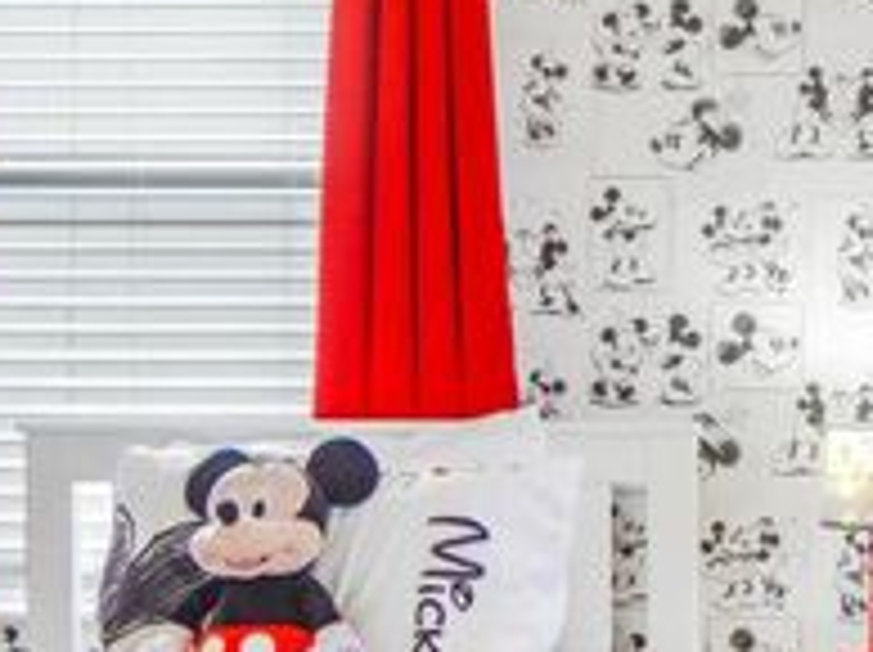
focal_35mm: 63
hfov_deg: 28.8
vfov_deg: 23.2
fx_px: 1587
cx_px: 875
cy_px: 277
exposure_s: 1/125
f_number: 4
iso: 400
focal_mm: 12
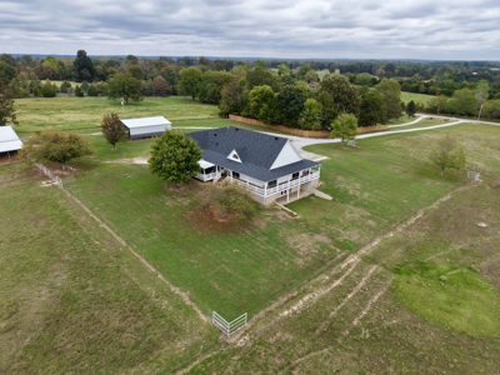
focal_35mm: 24
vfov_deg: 56.8
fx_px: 347
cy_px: 188
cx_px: 250
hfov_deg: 71.6
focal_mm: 8.67
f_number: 1.8
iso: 100
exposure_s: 1/1000
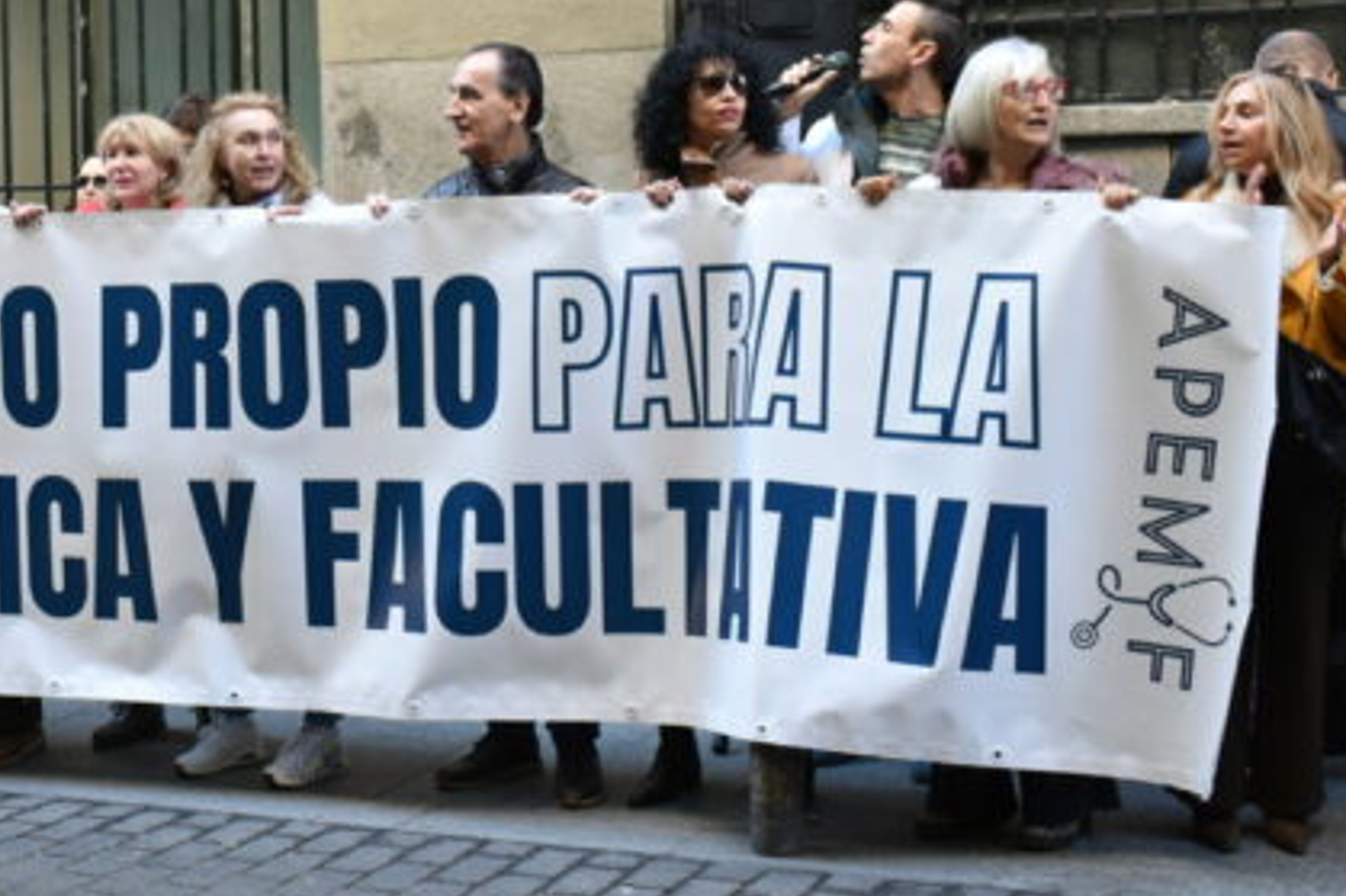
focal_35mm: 66
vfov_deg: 20.5
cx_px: 299
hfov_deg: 29.9
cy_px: 254
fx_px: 2467
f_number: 4.5
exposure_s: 1/80
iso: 400
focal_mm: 24
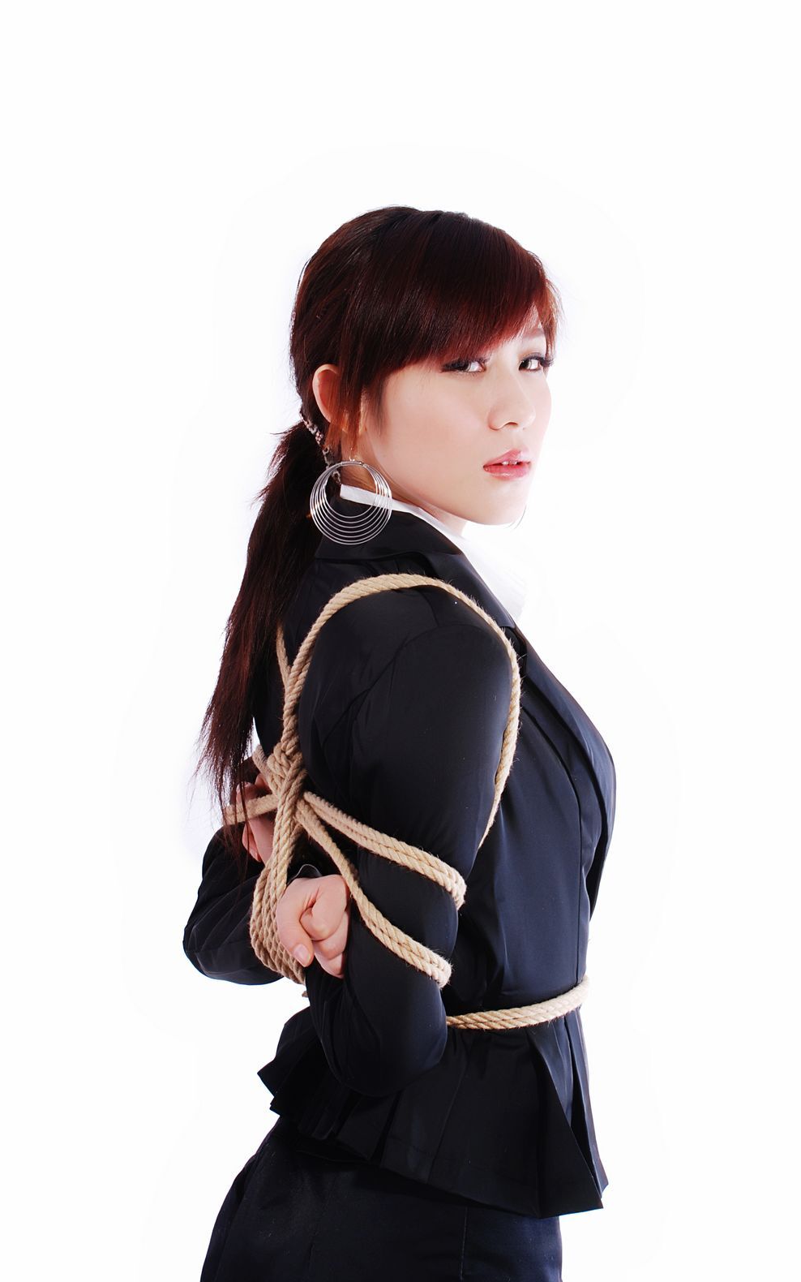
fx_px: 2165
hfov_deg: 21.0
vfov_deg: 33.0
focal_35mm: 62
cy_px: 639
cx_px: 373
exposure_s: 1/8
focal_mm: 40
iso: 100
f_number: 10
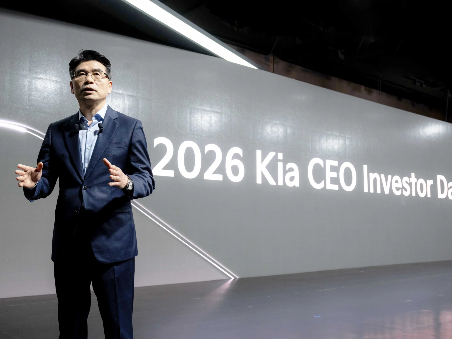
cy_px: 170
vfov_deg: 36.8
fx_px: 509
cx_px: 223
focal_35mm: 39
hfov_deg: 47.9
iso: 1600
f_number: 5.6
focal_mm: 36
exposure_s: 1/80
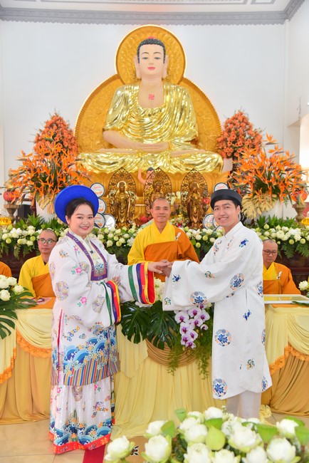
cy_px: 232
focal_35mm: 35
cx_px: 154
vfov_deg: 54.4
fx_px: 450
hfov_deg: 37.9
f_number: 4.5
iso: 1000
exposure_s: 1/125
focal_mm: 35
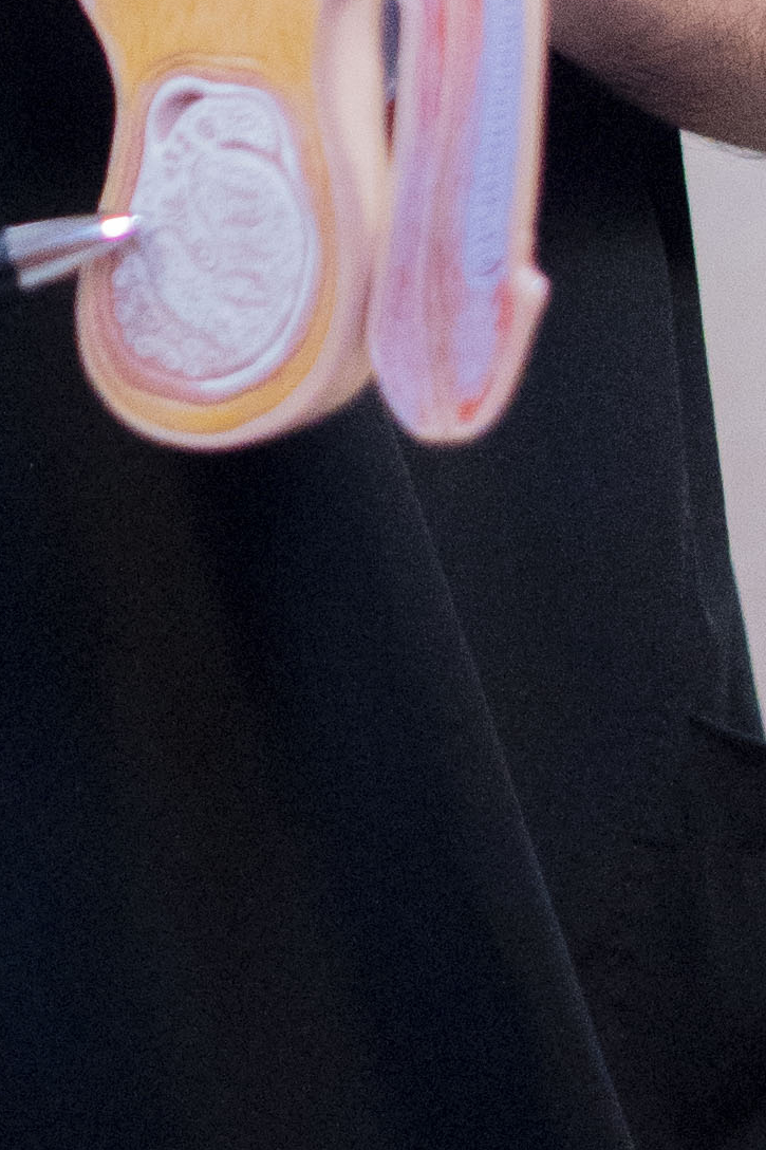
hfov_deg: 4.2
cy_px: -794
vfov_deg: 6.3
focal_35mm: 322
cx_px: -637
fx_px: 10280
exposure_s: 1/400
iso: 3200
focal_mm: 50
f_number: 1.8
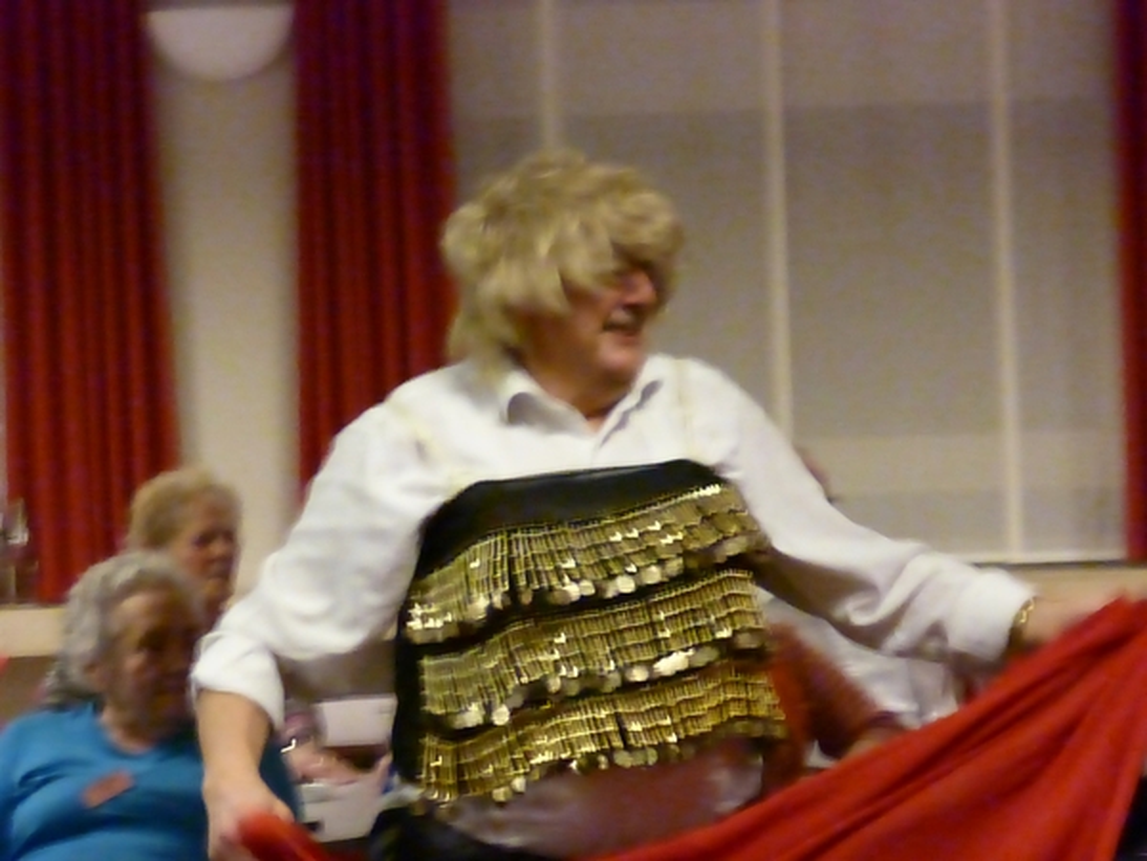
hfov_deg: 12.3
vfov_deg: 9.3
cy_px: 430
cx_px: 574
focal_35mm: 160
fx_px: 5302
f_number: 5.4
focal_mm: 25.9
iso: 3200
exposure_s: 1/50
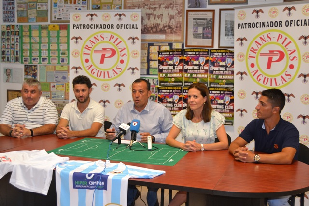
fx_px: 399
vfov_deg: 29.0
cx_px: 154
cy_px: 103
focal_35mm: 46
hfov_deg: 42.3
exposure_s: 1/60
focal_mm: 31
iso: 1000
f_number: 4.2
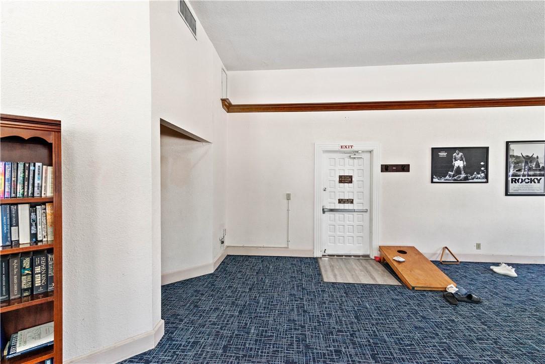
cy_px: 182
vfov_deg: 73.8
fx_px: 242
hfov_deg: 96.7
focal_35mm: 16
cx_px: 272
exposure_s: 1/60
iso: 1000
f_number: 7.1
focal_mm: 16
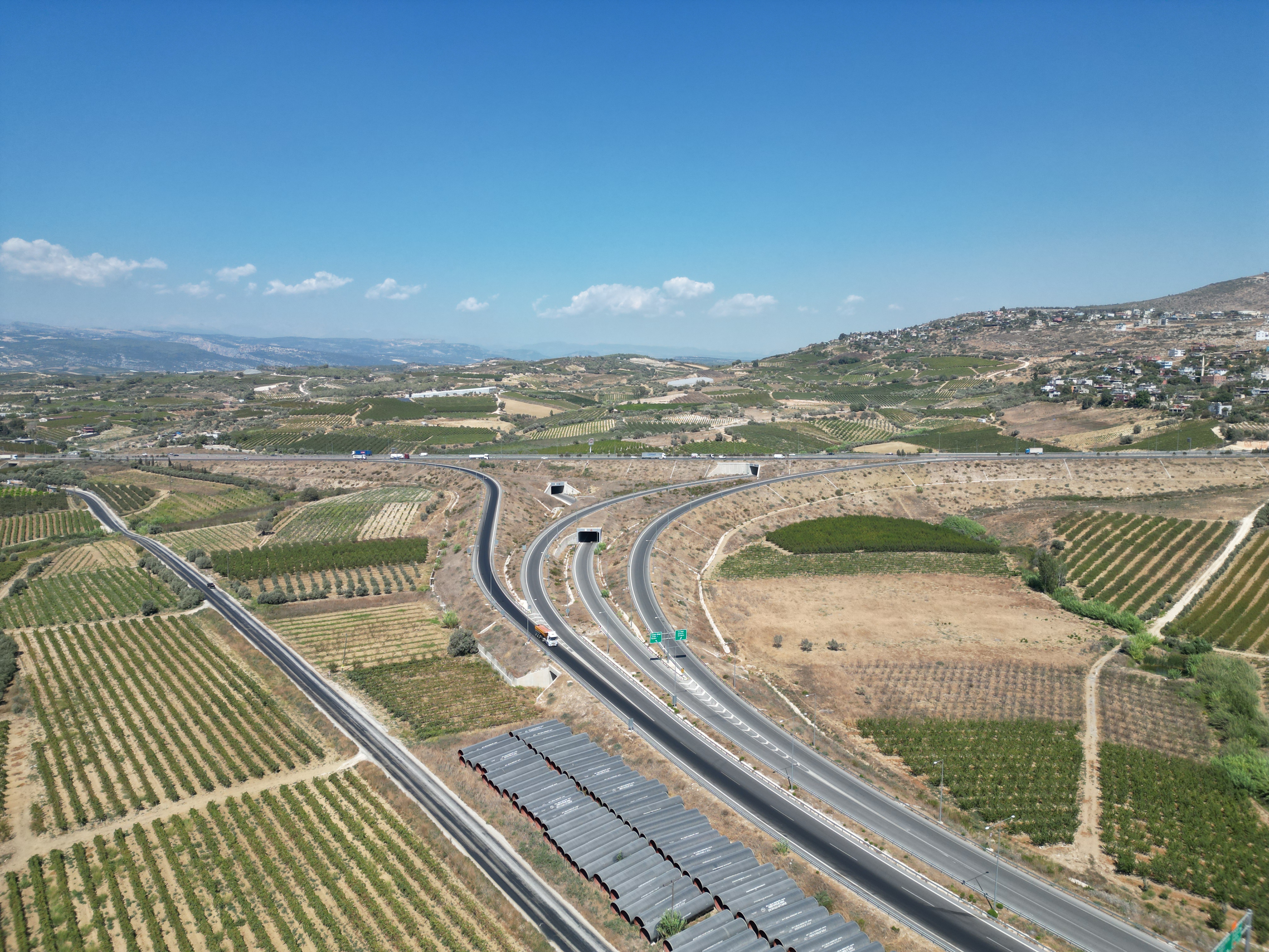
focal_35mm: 24
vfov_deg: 56.8
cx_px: 634
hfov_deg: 71.6
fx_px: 880
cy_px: 476
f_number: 1.7
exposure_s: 1/3000
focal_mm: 6.72
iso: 100
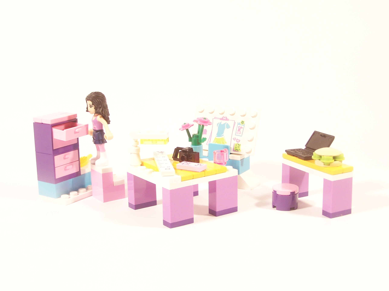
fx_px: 663
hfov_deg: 32.7
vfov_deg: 24.8
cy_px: 146
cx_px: 194
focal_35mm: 59
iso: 100
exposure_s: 1/15
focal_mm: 9.8
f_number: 3.1
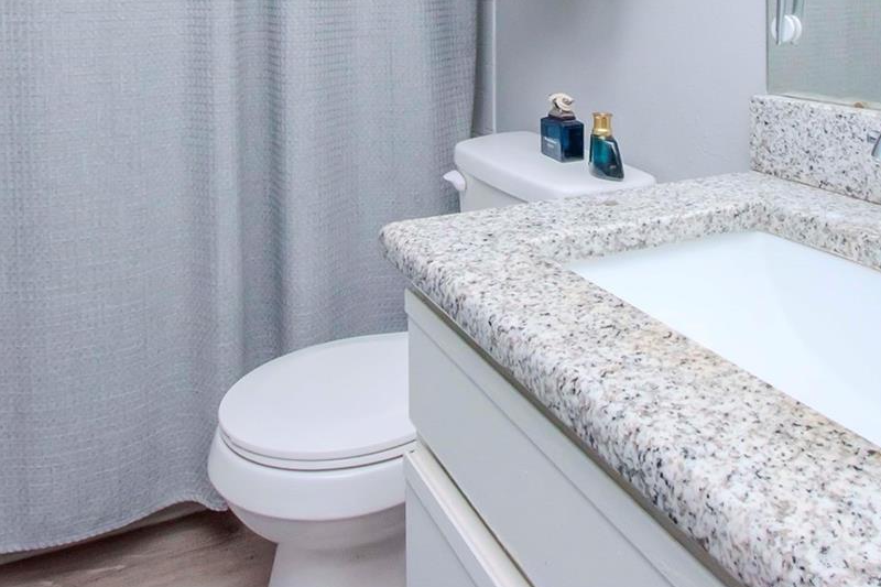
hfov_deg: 61.9
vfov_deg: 39.2
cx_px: 475
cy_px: 19
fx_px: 734
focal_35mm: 30
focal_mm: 10
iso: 800
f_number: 16
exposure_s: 1/200
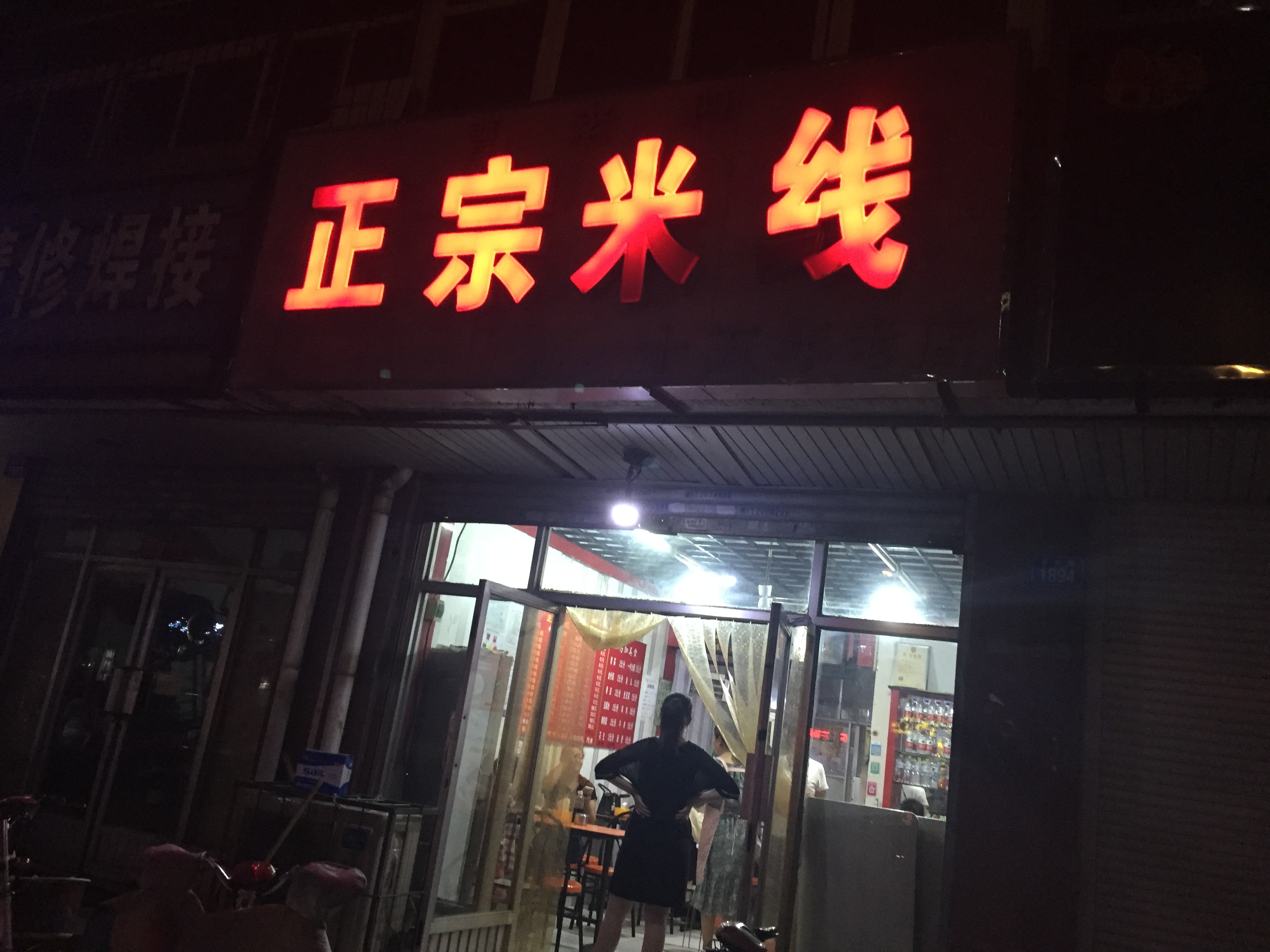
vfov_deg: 48.2
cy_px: 476
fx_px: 1064
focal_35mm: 29
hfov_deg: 61.7
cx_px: 635
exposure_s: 1/20
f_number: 2.2
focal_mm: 4.15
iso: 250
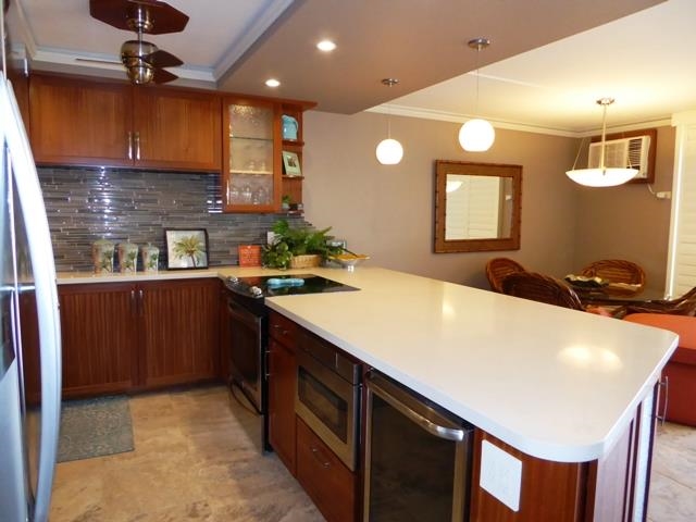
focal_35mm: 25
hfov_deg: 69.4
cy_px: 261
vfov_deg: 54.9
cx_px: 348
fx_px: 503
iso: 500
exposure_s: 1/60
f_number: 3.3
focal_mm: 4.3
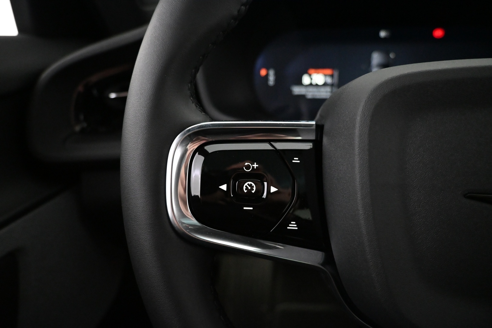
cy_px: 164
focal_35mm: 24
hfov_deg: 73.7
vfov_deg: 53.1
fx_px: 328
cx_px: 246
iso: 5000
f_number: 3.5
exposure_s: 1/60
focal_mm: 16
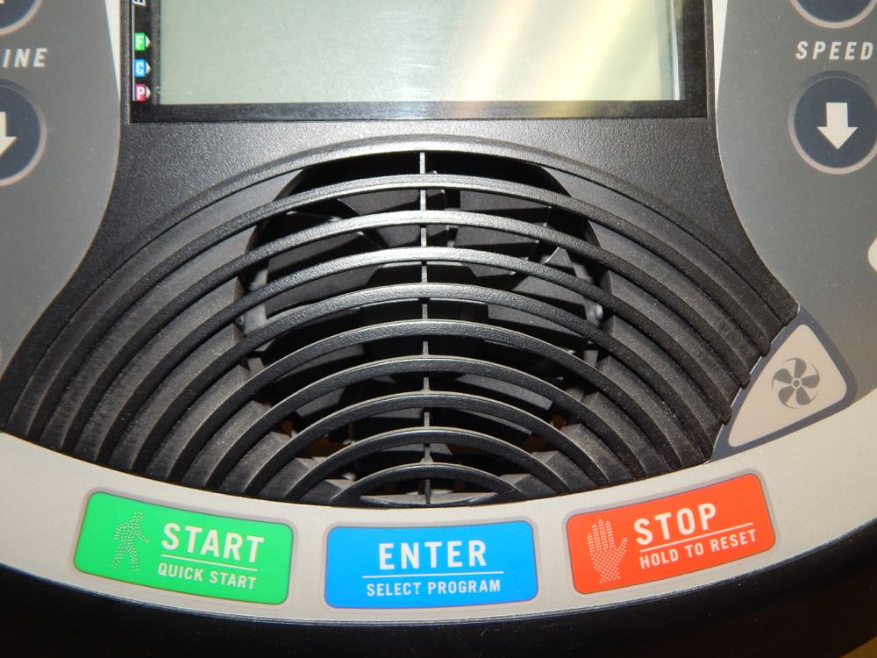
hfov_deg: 52.6
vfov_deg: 40.7
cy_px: 329
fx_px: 887
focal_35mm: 35
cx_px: 438
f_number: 6.7
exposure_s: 1/30
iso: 200
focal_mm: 6.1
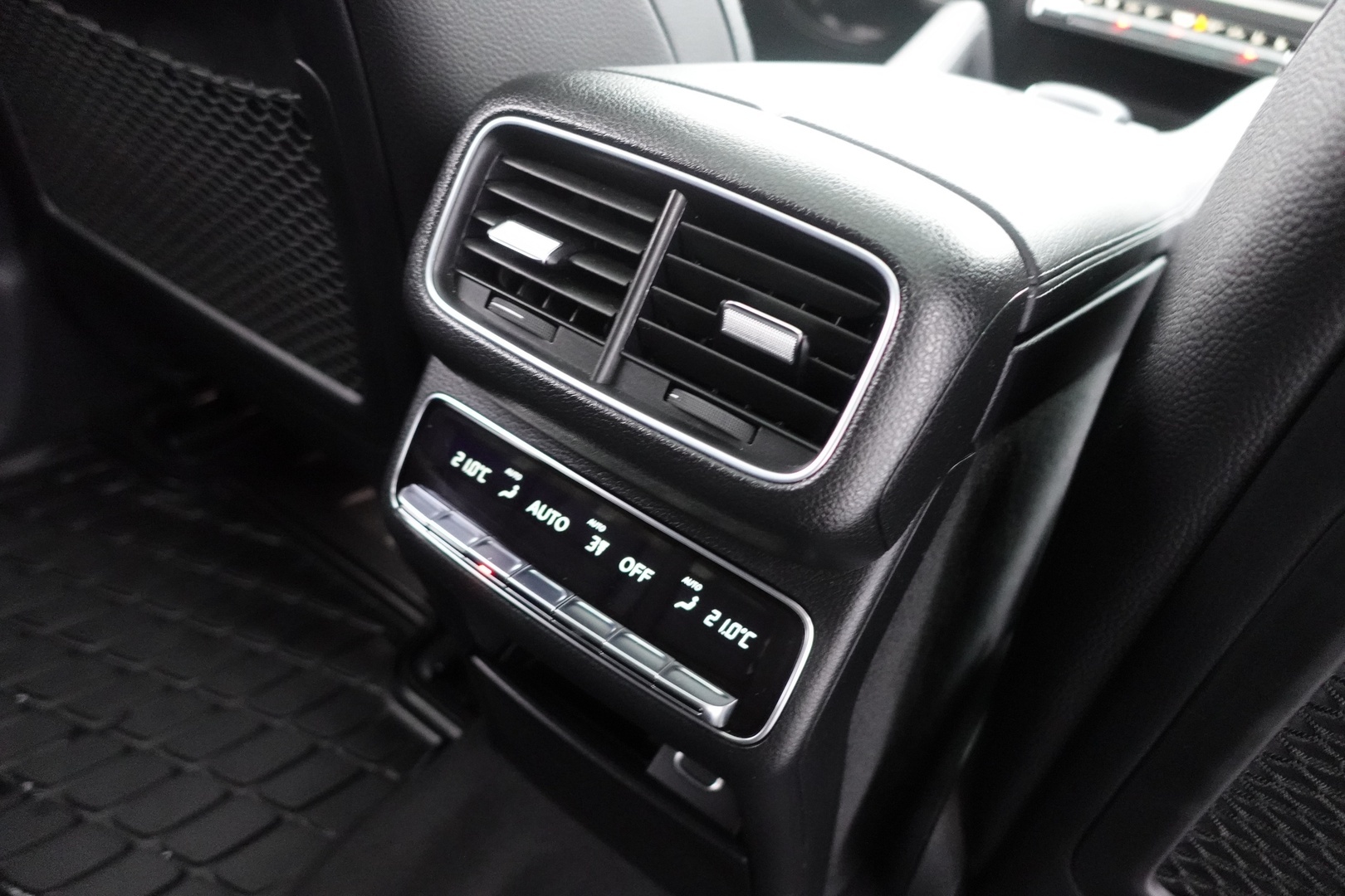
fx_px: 897
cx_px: 672
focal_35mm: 24
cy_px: 448
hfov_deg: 73.7
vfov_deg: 53.1
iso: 3200
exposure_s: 1/13
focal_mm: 9.4
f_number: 1.8
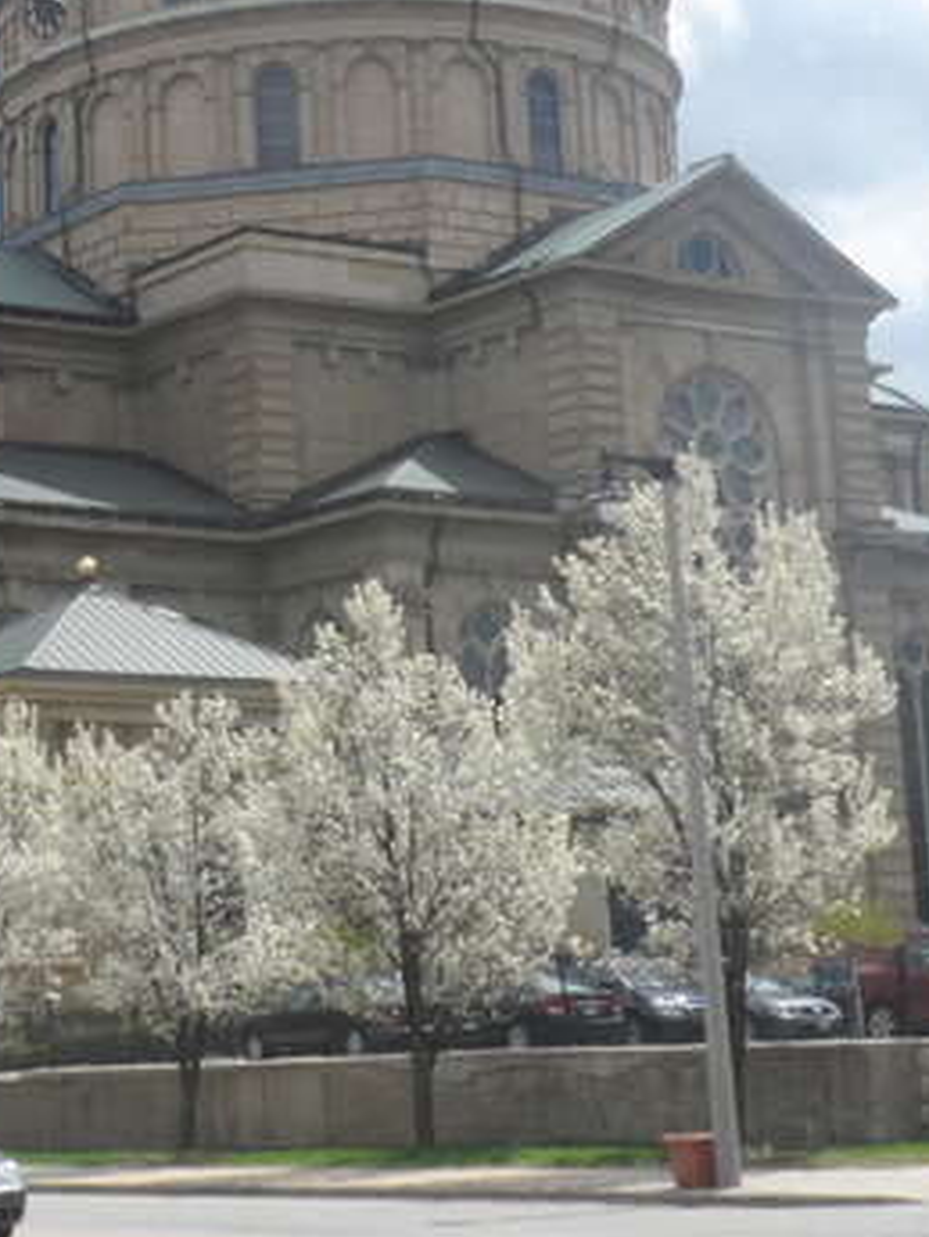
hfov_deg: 15.4
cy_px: 226
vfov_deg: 20.4
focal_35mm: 95
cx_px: 118
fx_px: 3397
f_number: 5.2
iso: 80
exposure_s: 1/350
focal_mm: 6.8
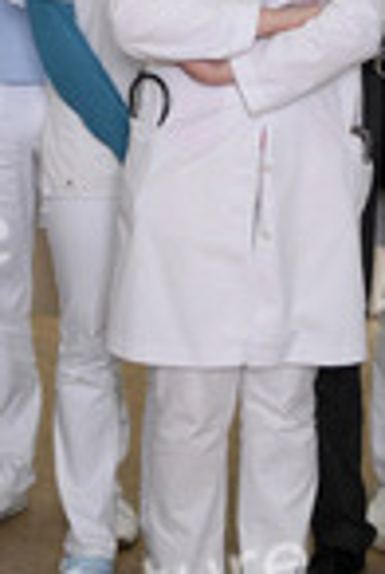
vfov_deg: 17.5
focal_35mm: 115
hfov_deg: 12.0
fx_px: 1836
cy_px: 47
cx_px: 240
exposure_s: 1/80
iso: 500
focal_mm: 28
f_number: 5
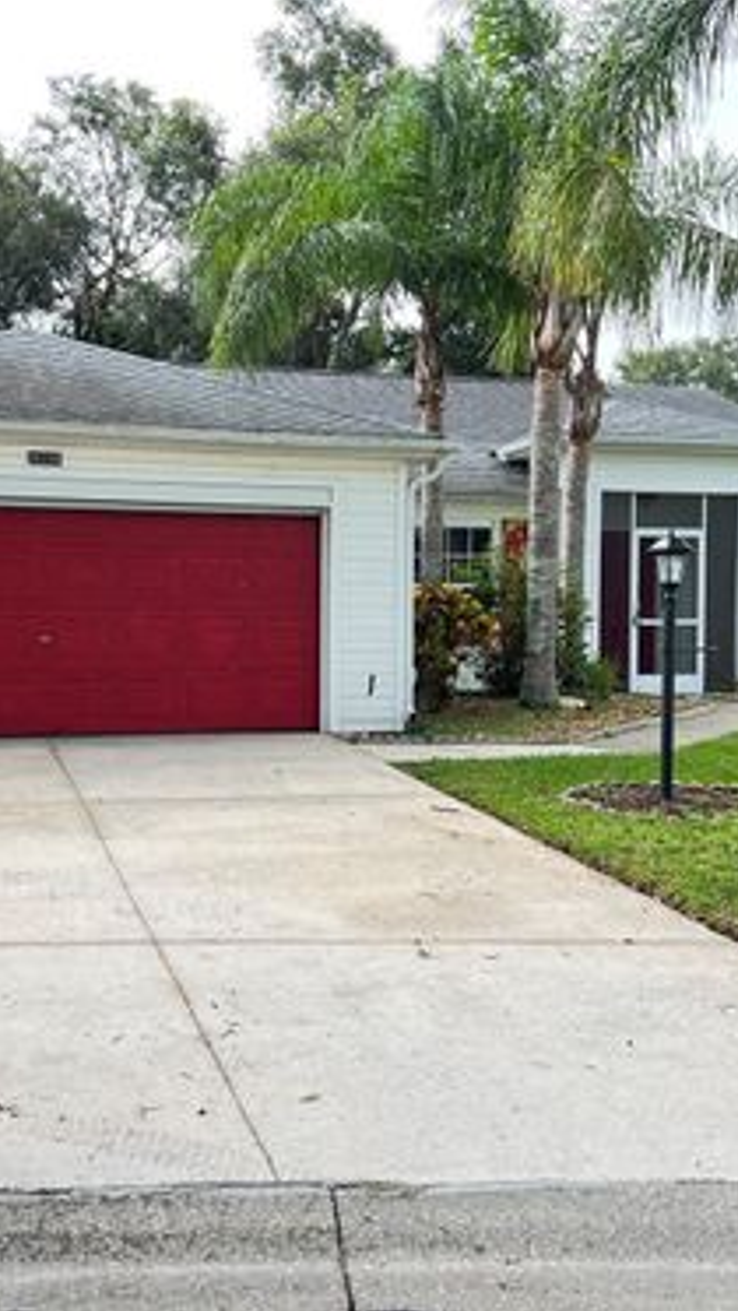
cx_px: 306
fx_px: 1321
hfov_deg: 31.1
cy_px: 656
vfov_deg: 52.8
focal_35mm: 38
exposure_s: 1/445
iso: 50
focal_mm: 5.7
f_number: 1.5
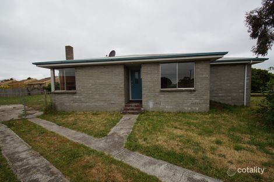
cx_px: 137
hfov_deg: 100.4
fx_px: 114
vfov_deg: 77.3
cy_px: 91
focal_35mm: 15
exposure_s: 1/100
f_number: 7.1
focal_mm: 10
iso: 100
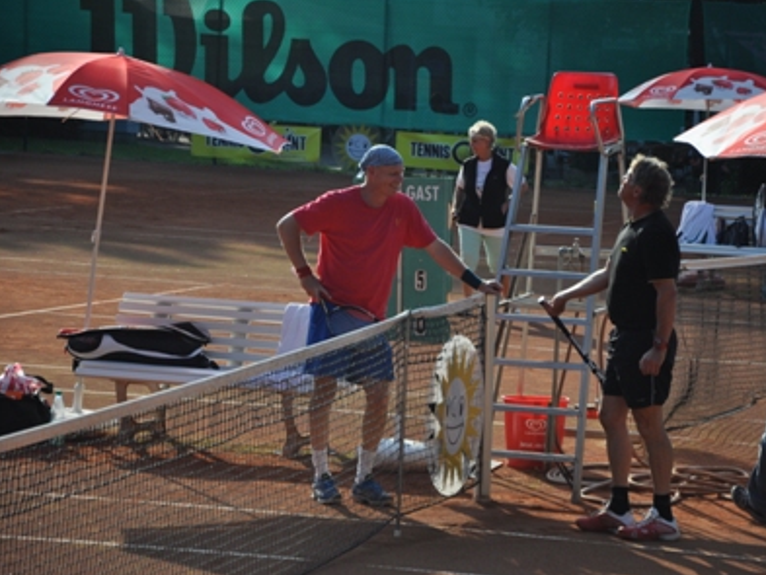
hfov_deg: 11.5
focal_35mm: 173
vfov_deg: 8.6
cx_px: 419
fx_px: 3819
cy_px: 288
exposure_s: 1/1000
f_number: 5.6
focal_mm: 105
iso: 400
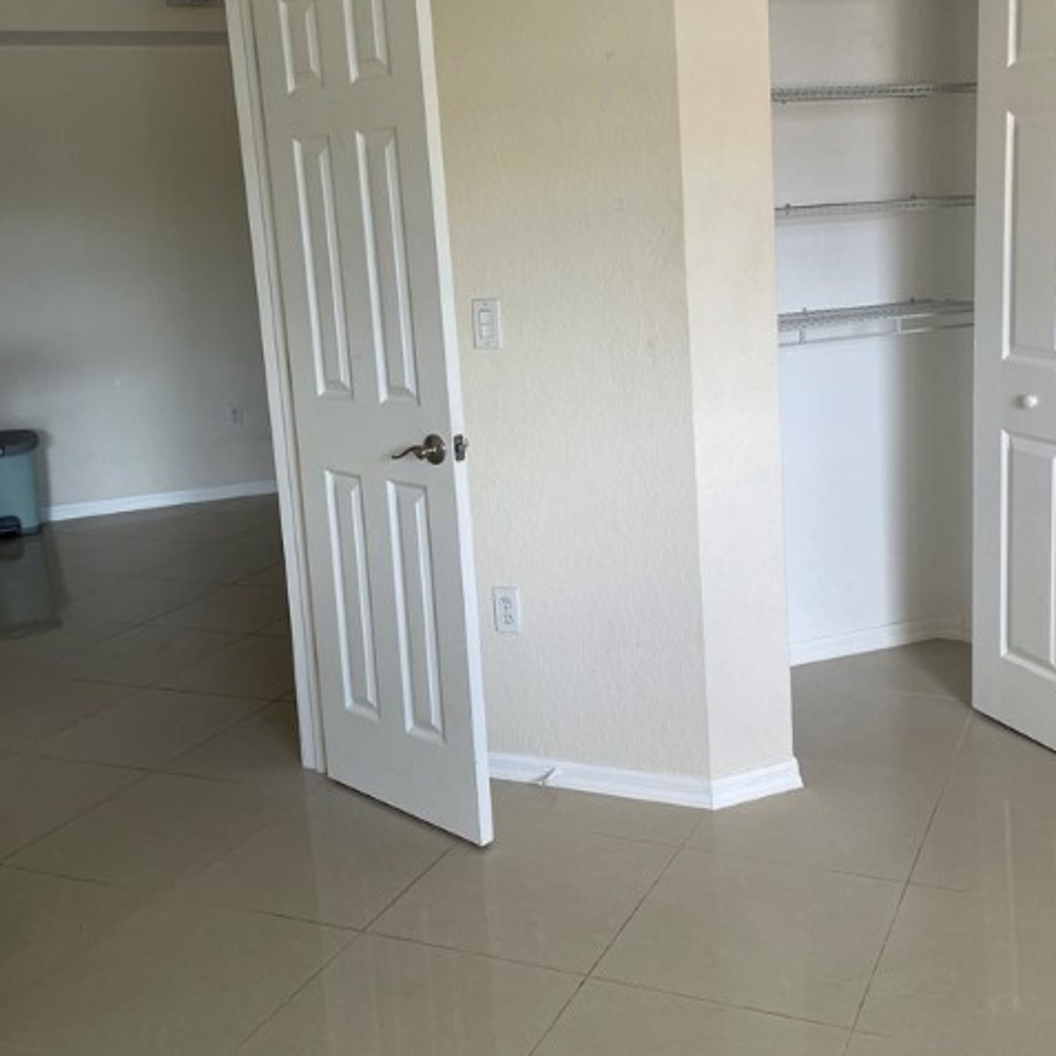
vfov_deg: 44.5
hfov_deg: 44.8
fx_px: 1277
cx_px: 609
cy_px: 392
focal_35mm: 37
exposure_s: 1/121
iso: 80
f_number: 1.6
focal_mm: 4.2
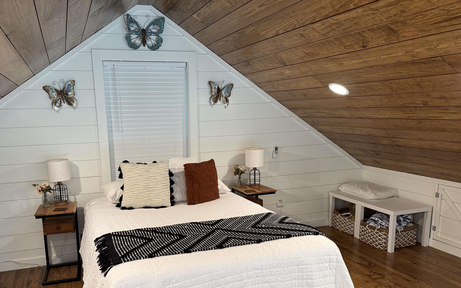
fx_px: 377
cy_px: 185
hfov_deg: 62.5
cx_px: 193
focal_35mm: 30
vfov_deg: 41.4
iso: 125
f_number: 1.78
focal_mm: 6.76
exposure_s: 1/120
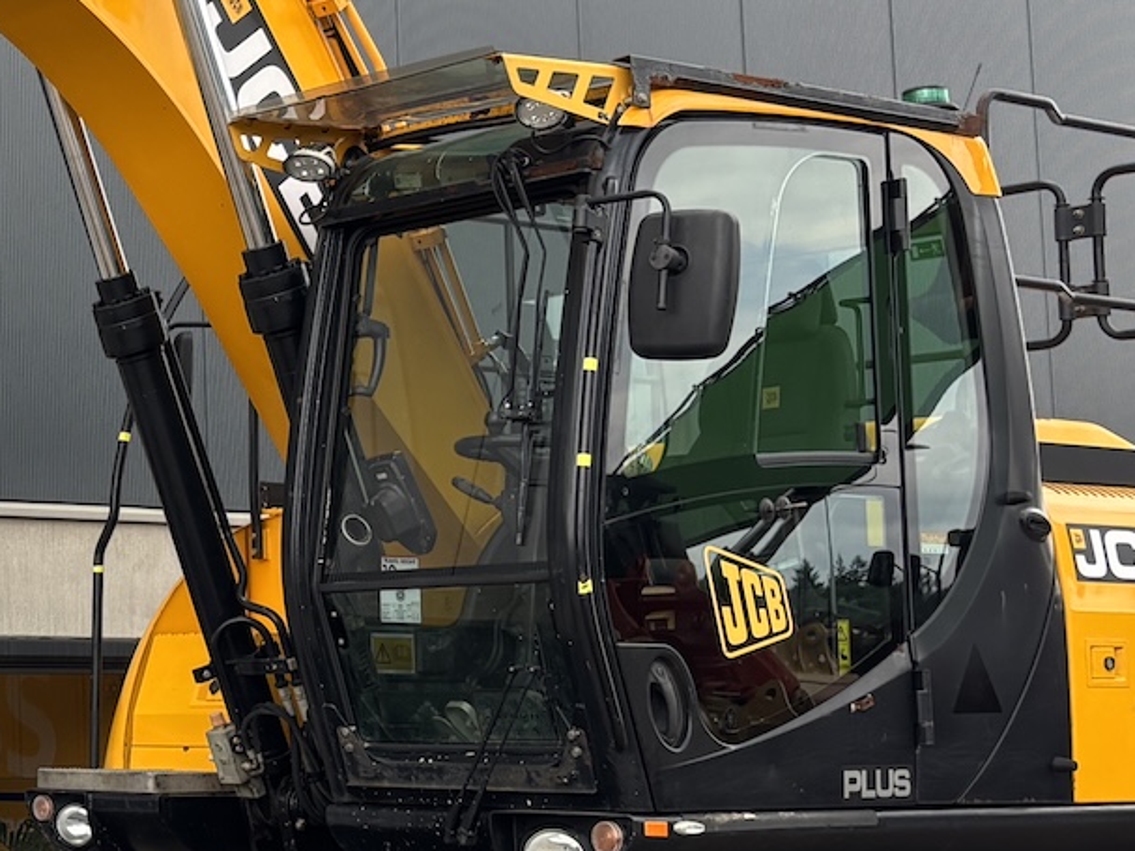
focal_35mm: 85
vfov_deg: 17.4
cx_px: -323
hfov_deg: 21.0
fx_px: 2786
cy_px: 404
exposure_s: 1/500
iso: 50
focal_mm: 5.96
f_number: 1.6
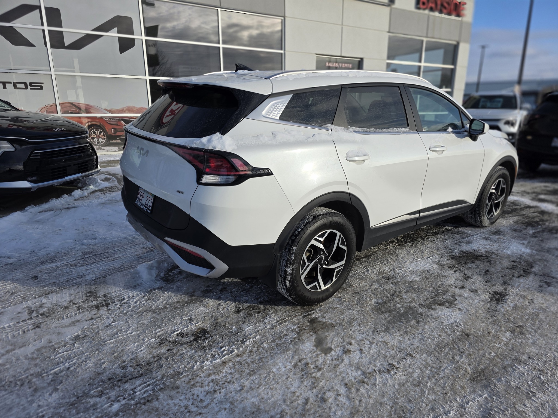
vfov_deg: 58.9
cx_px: 279
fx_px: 371
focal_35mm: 23
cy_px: 209
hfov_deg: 73.9
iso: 80
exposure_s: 1/4766
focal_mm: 6.3
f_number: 1.7
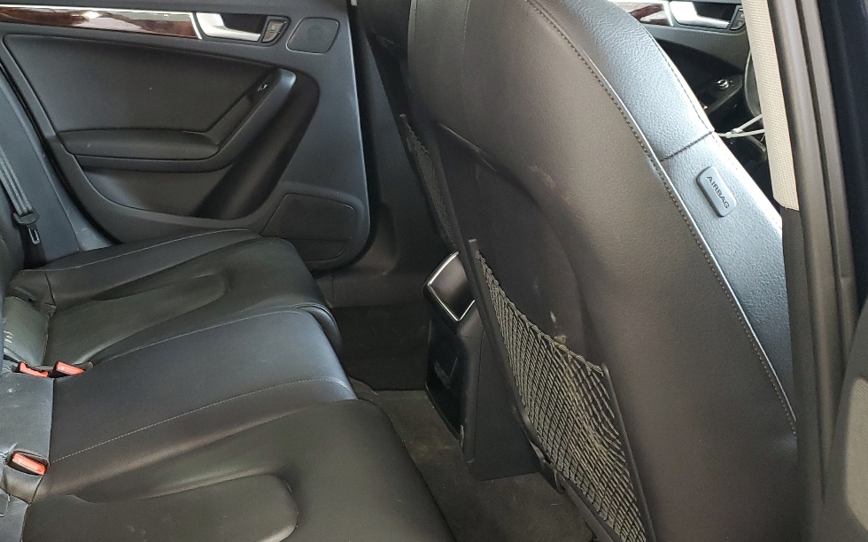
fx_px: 1064
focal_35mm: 45
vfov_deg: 28.6
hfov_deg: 43.4
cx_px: 256
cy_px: 287
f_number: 1.5
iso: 105
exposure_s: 1/24
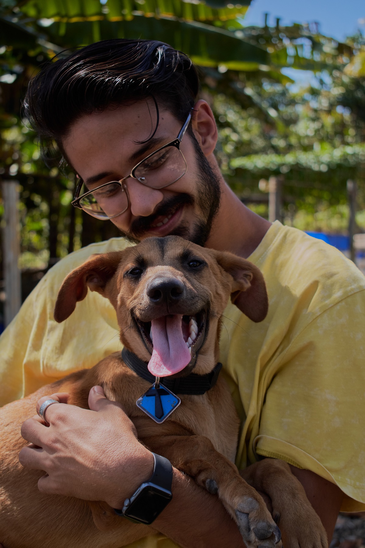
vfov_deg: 33.4
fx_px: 912
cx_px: 182
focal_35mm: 60
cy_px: 274
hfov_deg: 22.6
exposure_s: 1/800
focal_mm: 40
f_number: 4.8
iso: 400
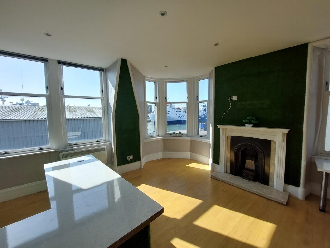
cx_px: 165
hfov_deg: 106.2
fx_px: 124
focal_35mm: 13
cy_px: 124
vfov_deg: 89.9
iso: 50
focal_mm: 1.74
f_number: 2.2
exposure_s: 1/548
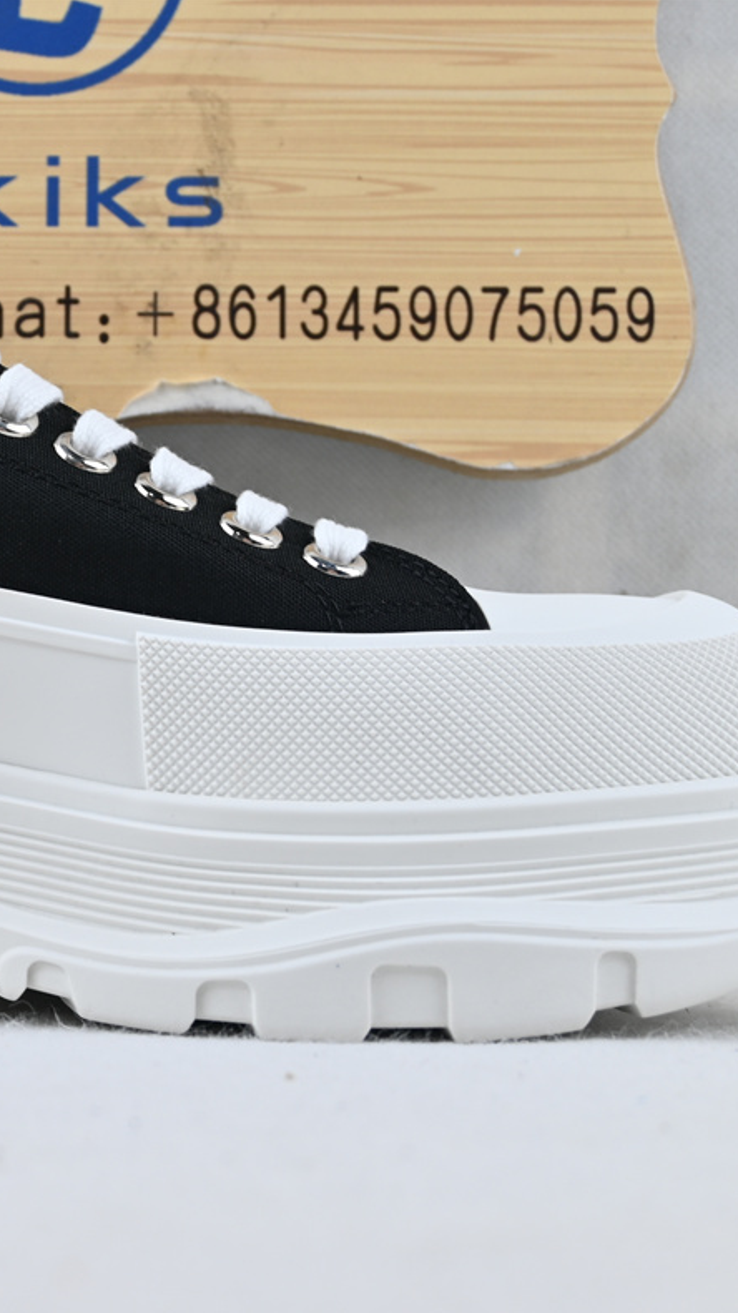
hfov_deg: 15.1
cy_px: 661
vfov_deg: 26.9
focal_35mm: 79
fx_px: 2743
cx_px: 3
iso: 100
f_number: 5
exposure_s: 1/50
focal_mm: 33
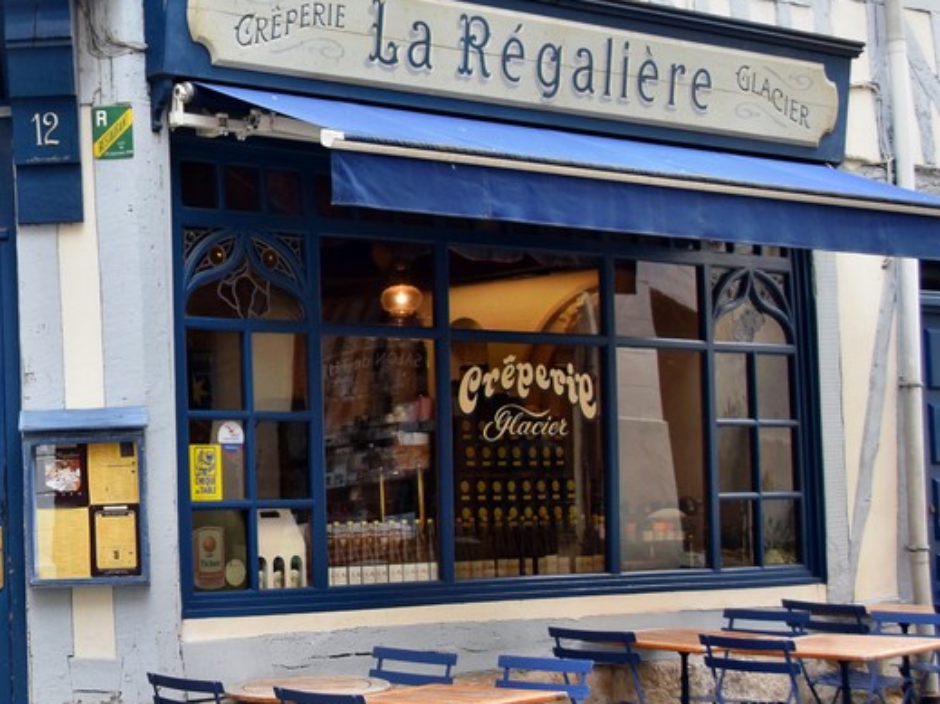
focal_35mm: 75
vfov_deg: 19.6
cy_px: 366
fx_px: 2036
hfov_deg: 24.7
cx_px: -14
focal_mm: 24
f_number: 4.5
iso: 640
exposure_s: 1/250
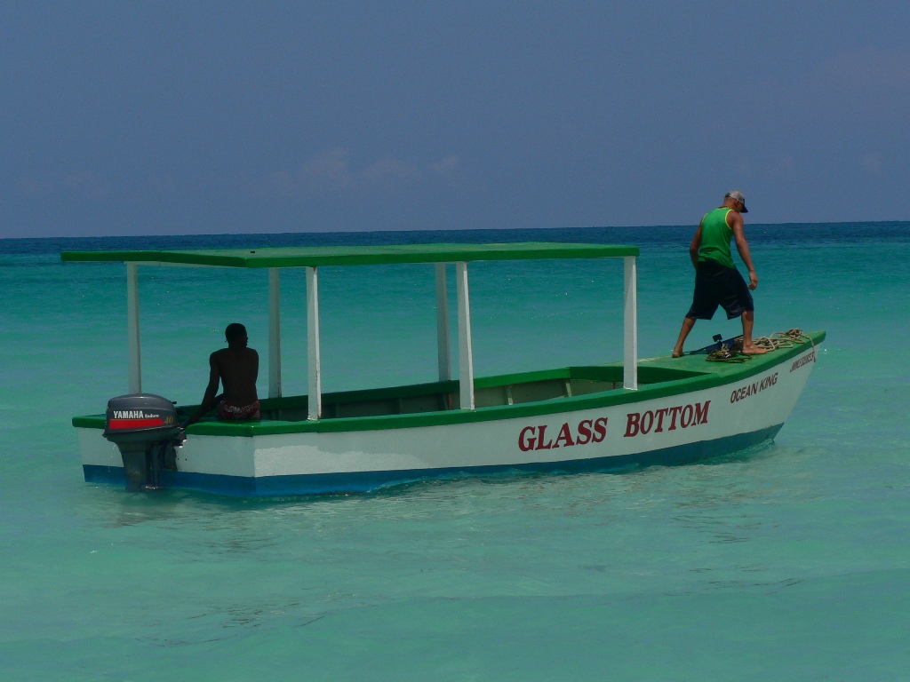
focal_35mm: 190
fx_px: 4995
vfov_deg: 7.8
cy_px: 341
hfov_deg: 10.4
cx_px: 455
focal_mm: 31.6
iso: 80
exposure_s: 1/1000
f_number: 5.6
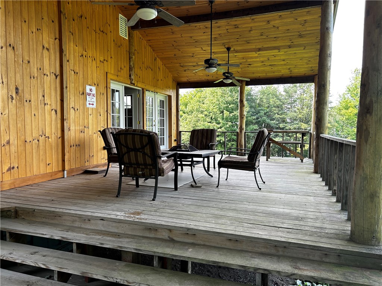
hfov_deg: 67.3
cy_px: 143
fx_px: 287
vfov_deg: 53.1
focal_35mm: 26
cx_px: 191
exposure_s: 1/173
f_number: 1.5
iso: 40
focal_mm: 5.7
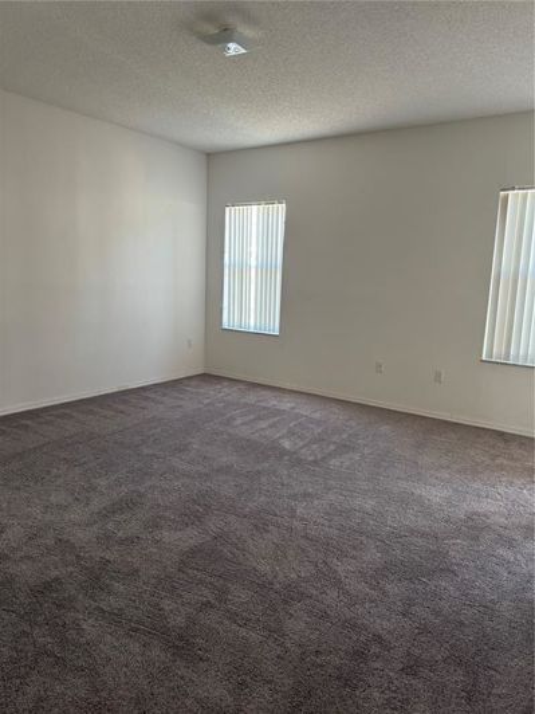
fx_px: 495
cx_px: 268
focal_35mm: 24
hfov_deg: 56.8
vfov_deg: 71.6
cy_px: 357
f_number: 1.78
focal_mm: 6.76
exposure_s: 1/60
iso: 400
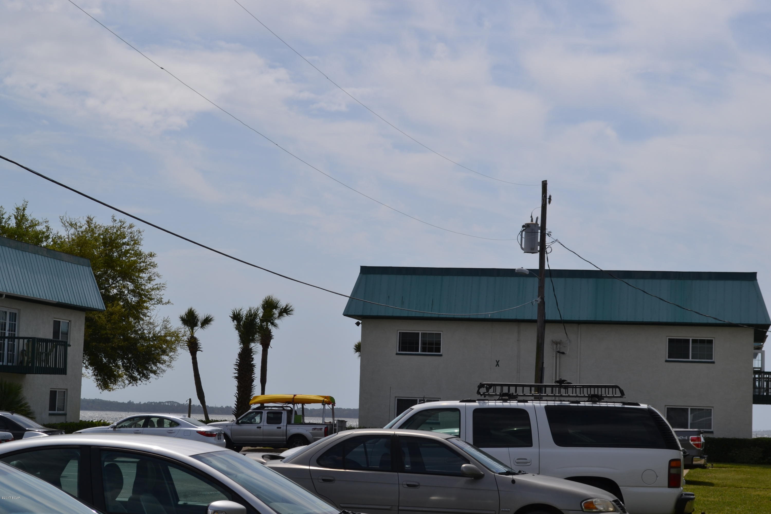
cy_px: 257
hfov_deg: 24.6
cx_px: 386
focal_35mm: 82
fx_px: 1767
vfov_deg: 16.6
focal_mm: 55
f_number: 9
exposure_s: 1/320
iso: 100
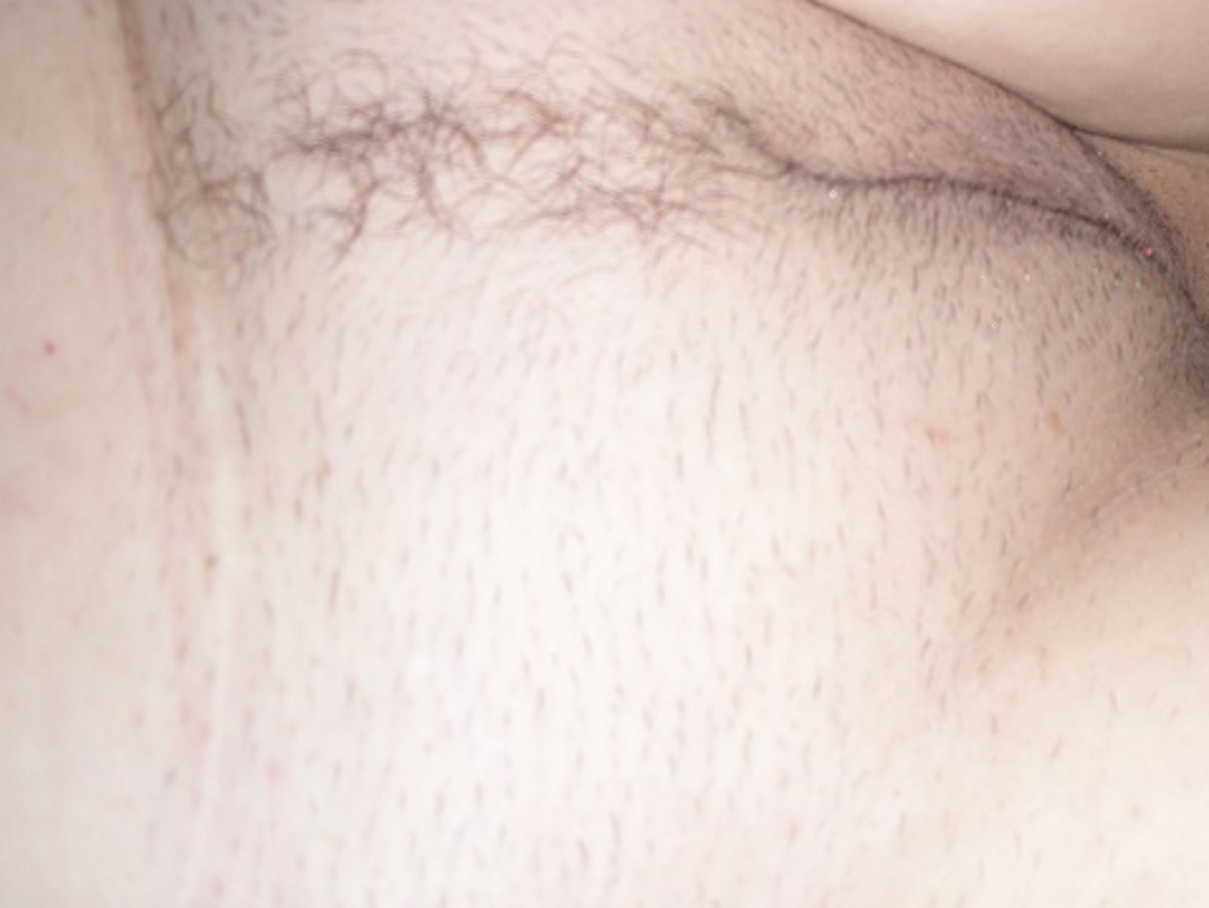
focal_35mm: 58
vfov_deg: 25.1
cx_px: 880
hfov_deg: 32.7
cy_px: 293
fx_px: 2027
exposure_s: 1/30
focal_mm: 6.7
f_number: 3.5
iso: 100
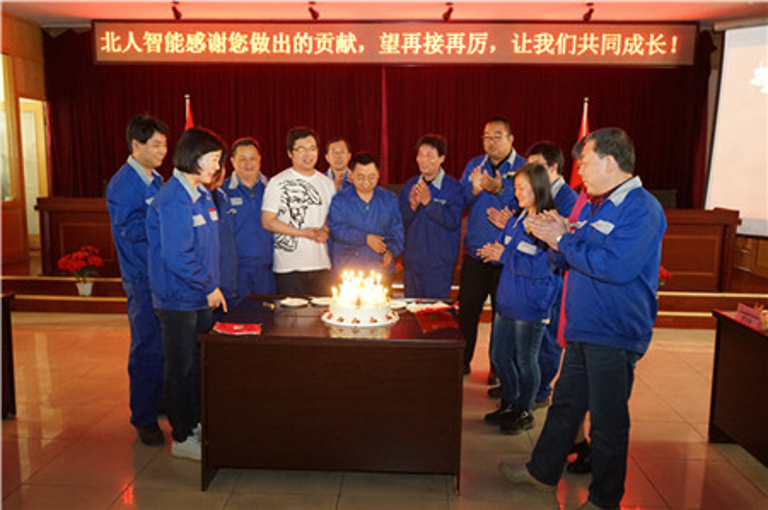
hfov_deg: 63.7
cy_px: 255
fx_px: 618
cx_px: 384
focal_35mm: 29
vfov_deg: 44.9
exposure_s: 1/60
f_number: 3.5
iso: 6400
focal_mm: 29
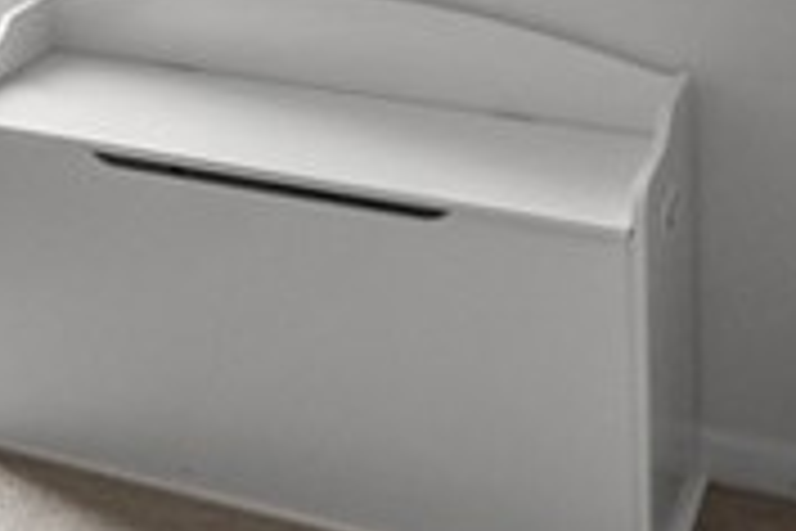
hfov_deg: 13.7
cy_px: -547
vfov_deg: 11.2
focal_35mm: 110
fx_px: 2432
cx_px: -1088
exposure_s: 1/15
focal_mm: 19
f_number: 9
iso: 2000
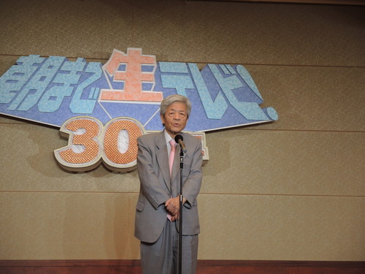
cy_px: 137
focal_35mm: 117
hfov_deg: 16.8
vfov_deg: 12.7
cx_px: 182
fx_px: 1234
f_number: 3.5
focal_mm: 25
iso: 400
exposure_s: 1/60
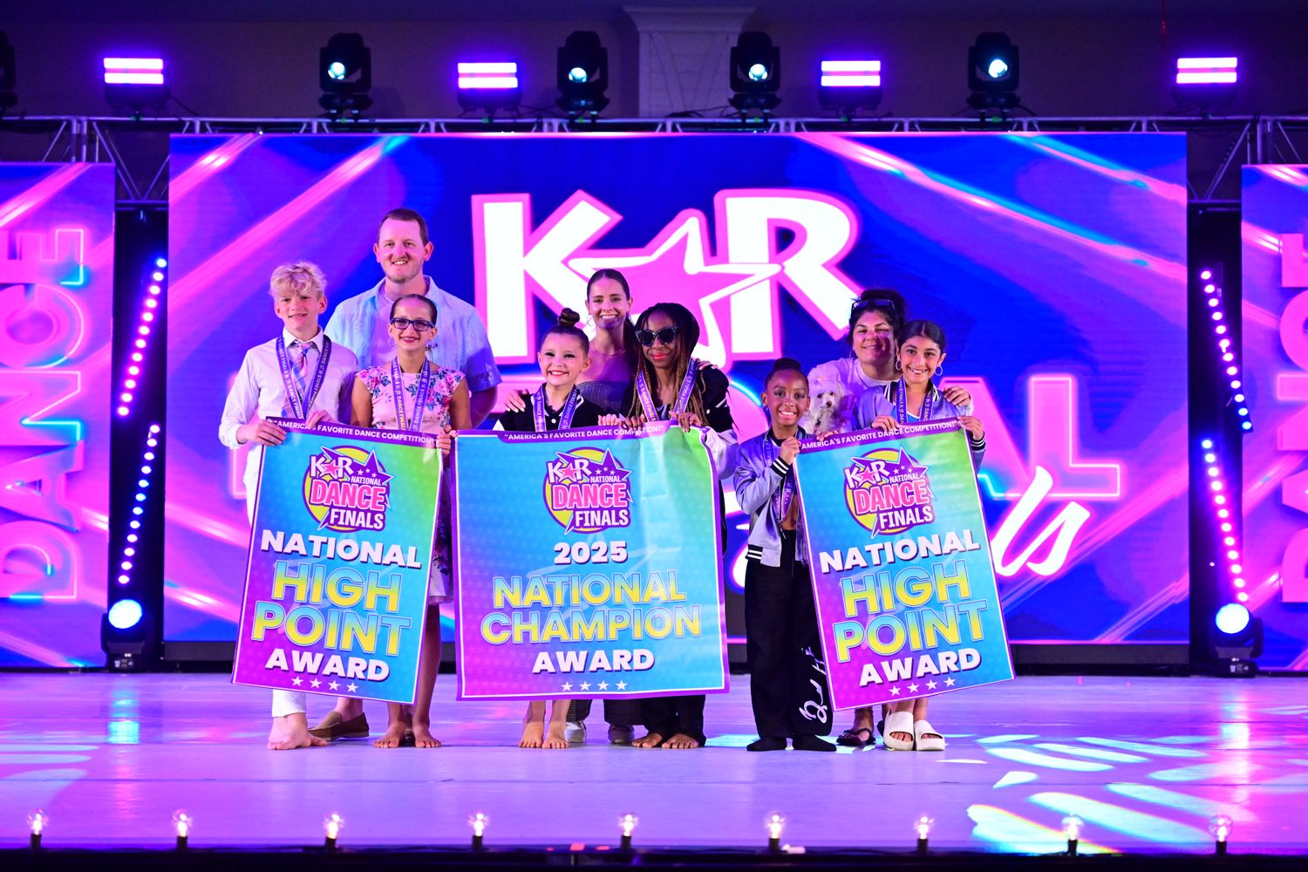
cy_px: 436
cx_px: 654
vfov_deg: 19.5
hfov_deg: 28.8
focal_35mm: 70
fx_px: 2543
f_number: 3.2
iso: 4000
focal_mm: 70
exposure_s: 1/1000
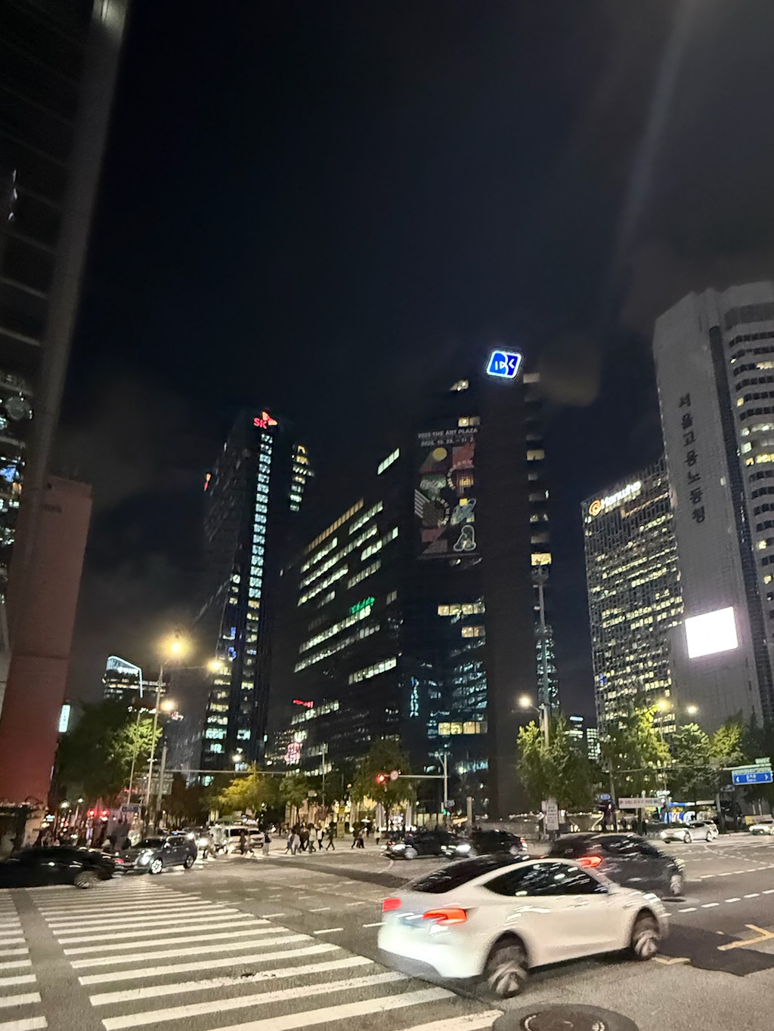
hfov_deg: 62.5
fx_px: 626
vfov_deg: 77.2
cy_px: 659
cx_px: 488
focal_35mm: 21
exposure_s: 1/35
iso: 1250
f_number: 2.2
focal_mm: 2.22
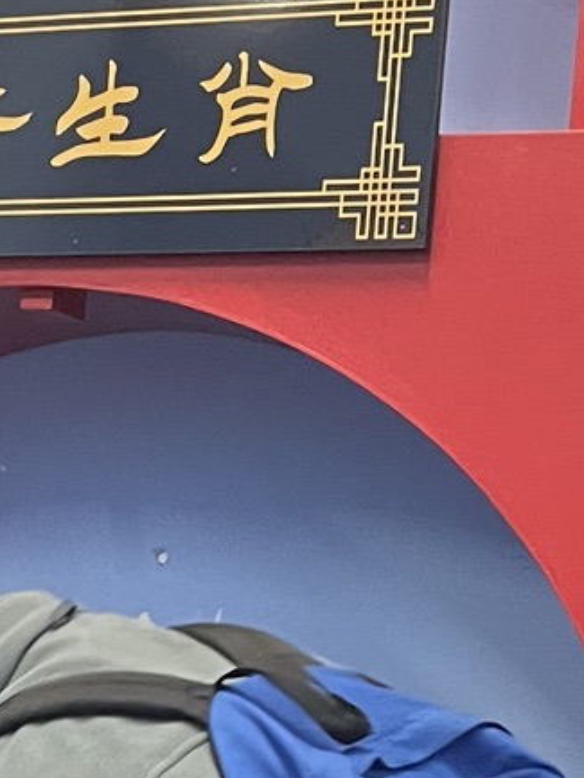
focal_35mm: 120
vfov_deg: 15.4
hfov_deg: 12.0
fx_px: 2698
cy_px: 1074
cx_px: -165
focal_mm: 4.2
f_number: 1.6
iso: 320
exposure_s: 1/50
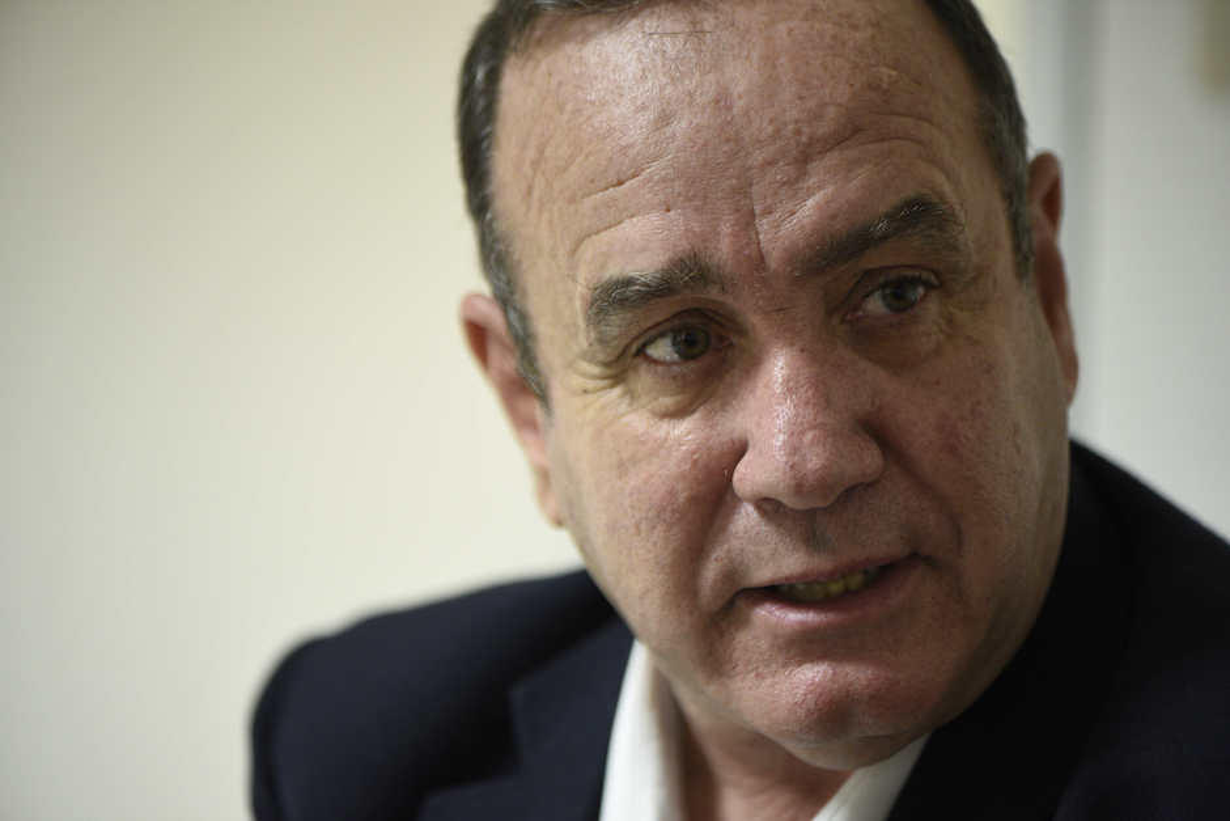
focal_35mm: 105
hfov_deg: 19.5
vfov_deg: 13.0
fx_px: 3588
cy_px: 410
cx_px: 615
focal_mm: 105
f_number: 3
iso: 2000
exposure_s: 1/100
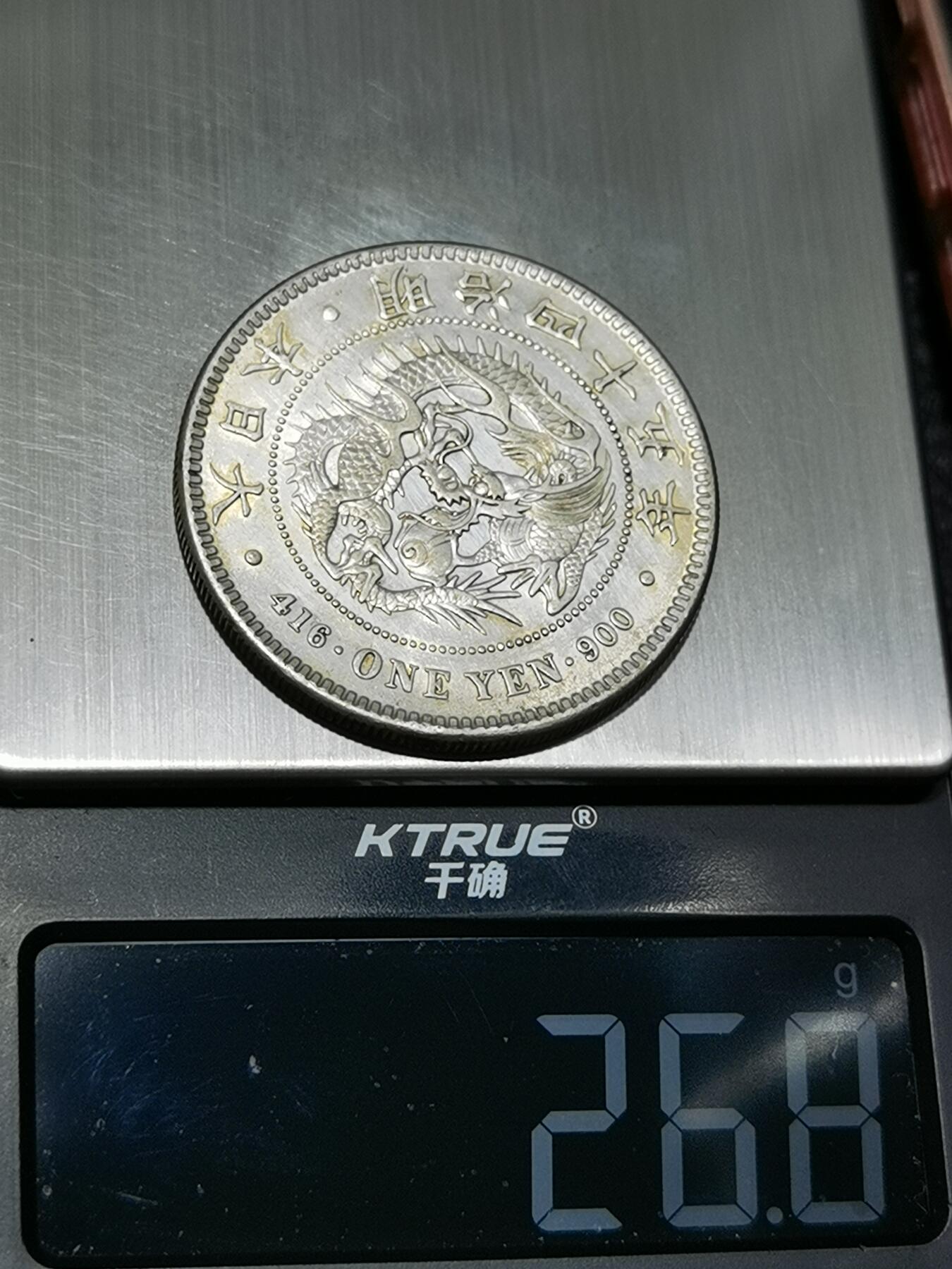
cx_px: 476
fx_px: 2714
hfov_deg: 19.9
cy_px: 634
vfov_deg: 26.3
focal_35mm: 74
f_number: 1.9
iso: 50
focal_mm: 6.67
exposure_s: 1/125
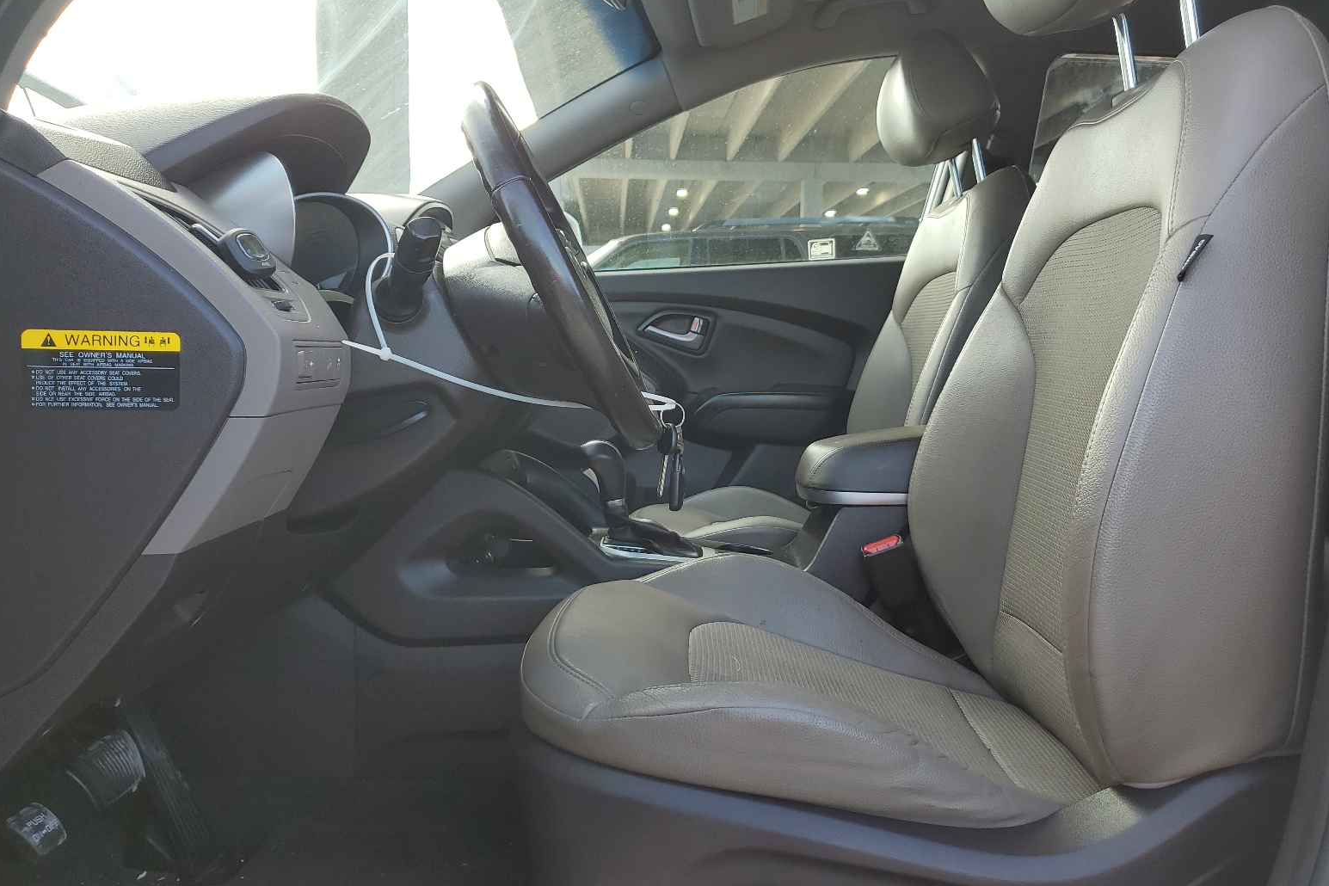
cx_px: 670
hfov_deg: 65.5
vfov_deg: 46.4
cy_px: 412
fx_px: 1034
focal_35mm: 28
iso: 50
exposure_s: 1/345
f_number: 1.5
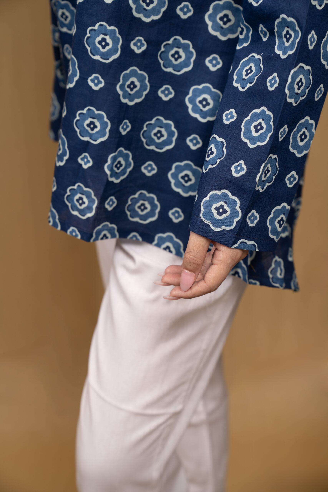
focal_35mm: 70
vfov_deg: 28.8
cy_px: 246
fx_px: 956
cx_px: 164
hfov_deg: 19.5
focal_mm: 70
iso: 160
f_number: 4.5
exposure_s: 1/100
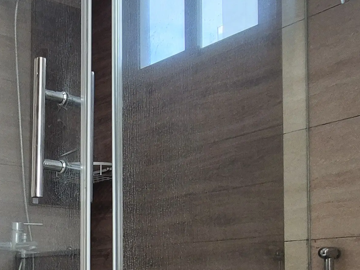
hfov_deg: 39.5
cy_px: 273
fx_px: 457
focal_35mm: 44
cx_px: 28
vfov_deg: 30.4
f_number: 2.2
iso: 160
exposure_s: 1/60
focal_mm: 2.2
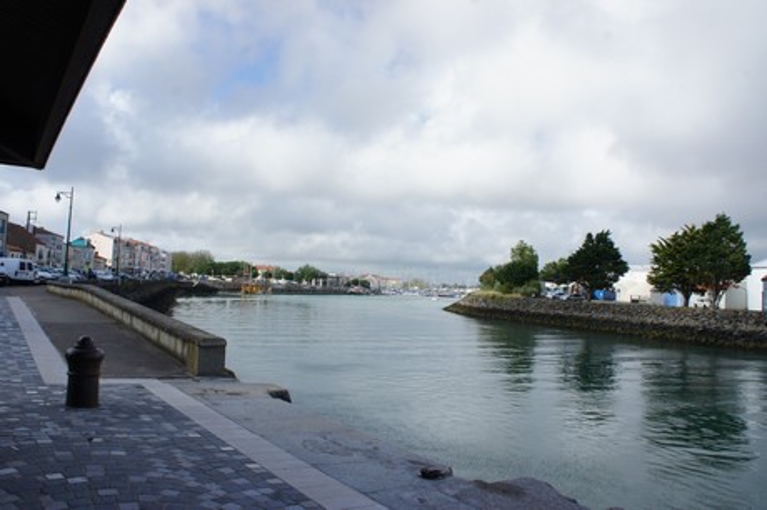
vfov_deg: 47.9
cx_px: 384
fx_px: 575
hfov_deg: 67.4
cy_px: 255
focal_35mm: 27
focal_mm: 18
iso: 250
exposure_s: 1/250
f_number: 11
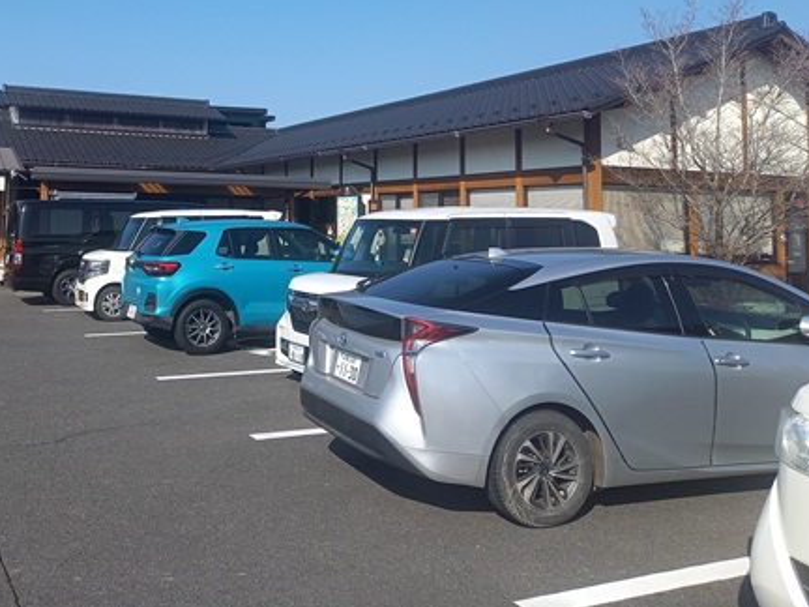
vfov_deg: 37.9
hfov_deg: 49.2
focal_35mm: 37
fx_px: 865
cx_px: 264
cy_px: 170
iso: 50
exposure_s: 1/996
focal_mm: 4.65
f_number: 1.8
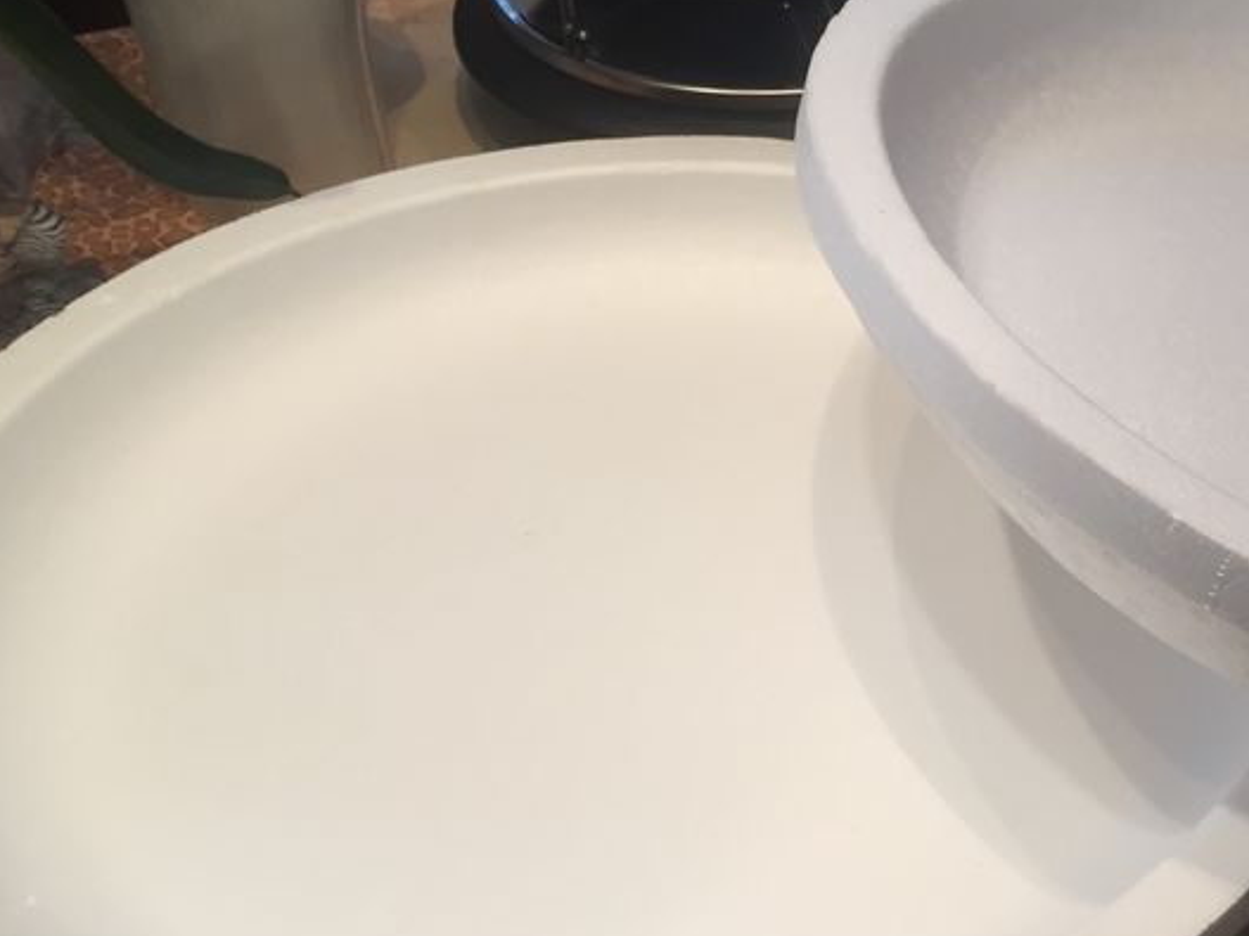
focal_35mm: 55
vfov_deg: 26.5
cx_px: 974
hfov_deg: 34.0
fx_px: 1984
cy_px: 495
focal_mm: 4.15
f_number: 2.2
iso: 80
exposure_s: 1/33
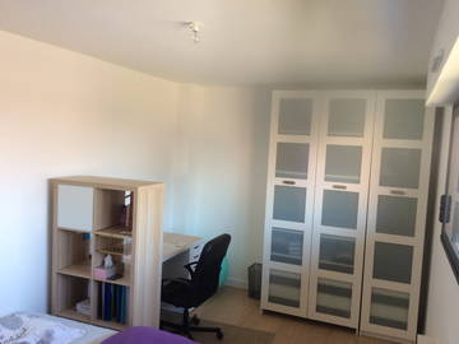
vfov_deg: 44.2
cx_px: 230
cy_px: 172
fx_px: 424
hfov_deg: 56.8
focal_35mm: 32
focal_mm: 3.3
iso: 40
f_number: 2.4
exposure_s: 1/25
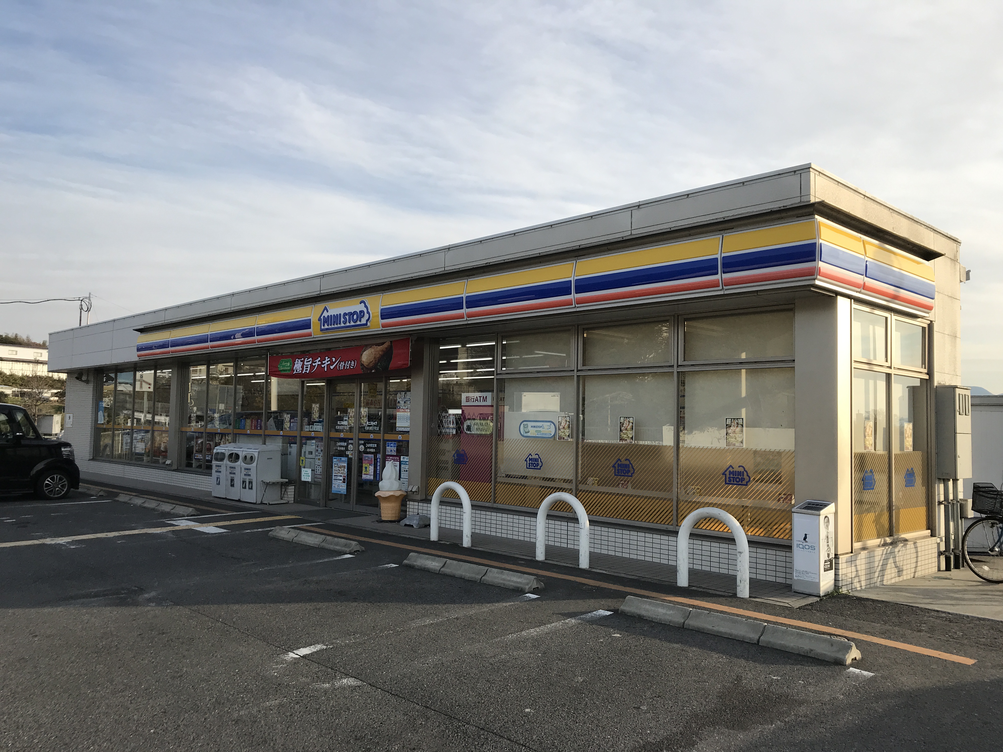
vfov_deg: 49.7
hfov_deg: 63.4
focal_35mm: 28
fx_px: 811
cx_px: 502
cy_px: 376
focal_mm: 3.99
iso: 20
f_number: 1.8
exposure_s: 1/1182
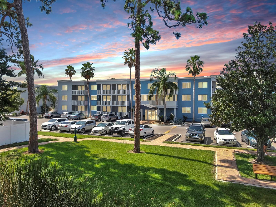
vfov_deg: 56.8
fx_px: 191
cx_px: 138
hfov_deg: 71.6
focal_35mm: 24
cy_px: 104
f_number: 2.8
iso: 100
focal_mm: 4.39
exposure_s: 1/800
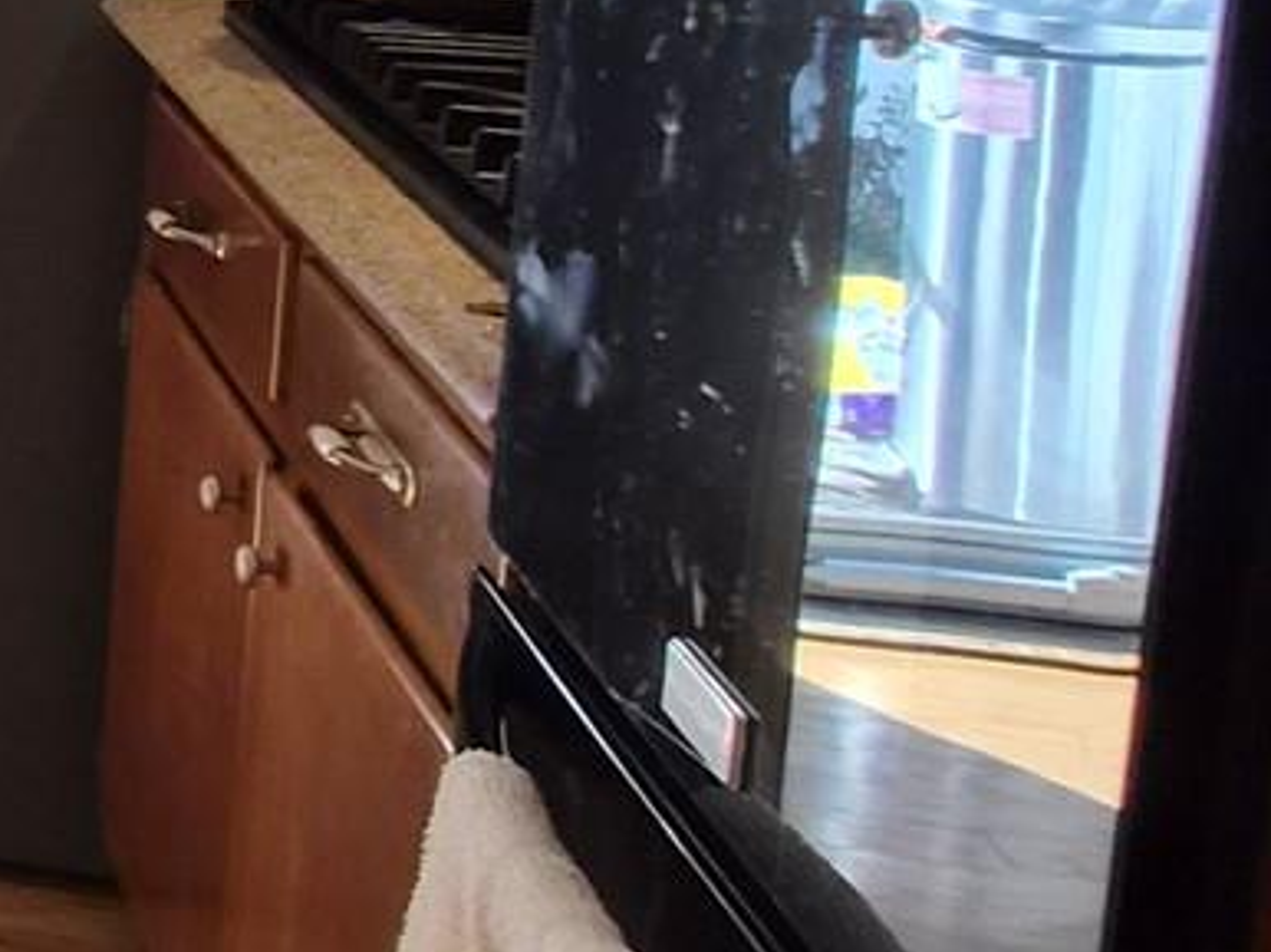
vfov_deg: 20.0
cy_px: -198
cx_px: -1567
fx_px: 2532
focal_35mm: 69
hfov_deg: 16.5
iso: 32
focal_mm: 1.7
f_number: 2.2
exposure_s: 1/60
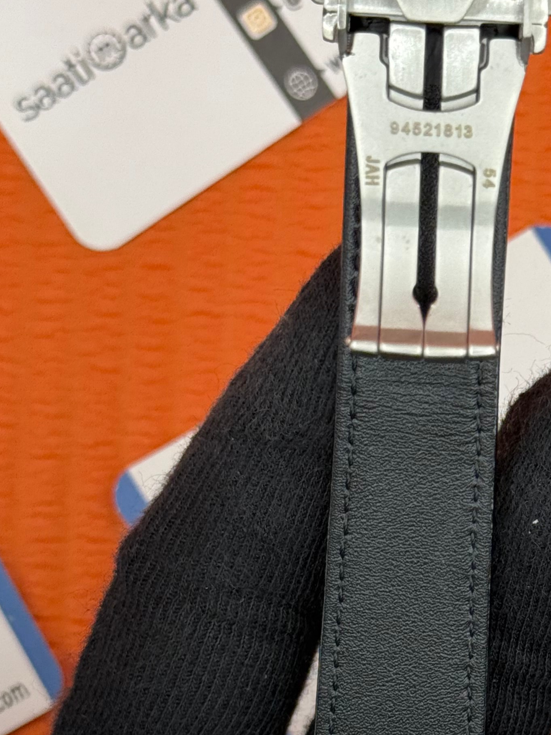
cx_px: 464
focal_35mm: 107
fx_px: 2271
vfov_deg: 18.2
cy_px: 595
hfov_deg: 13.7
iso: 50
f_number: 1.78
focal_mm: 6.76
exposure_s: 1/121
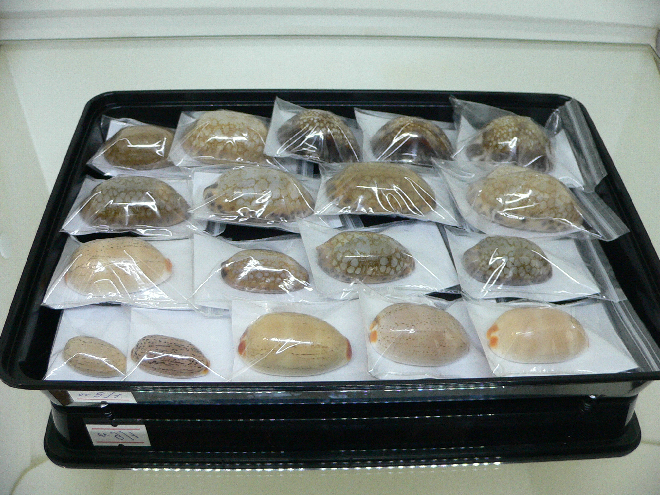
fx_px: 667
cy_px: 248
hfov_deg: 52.6
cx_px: 330
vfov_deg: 40.7
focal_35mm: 35
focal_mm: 4.6
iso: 200
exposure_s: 1/60
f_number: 2.8
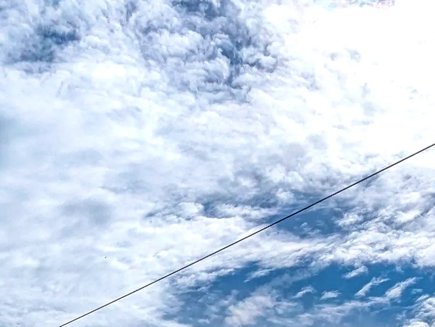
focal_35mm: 71
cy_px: 637
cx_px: 318
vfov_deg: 16.4
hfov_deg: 27.1
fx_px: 894
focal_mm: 2.35
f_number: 2.2
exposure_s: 1/11628
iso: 55
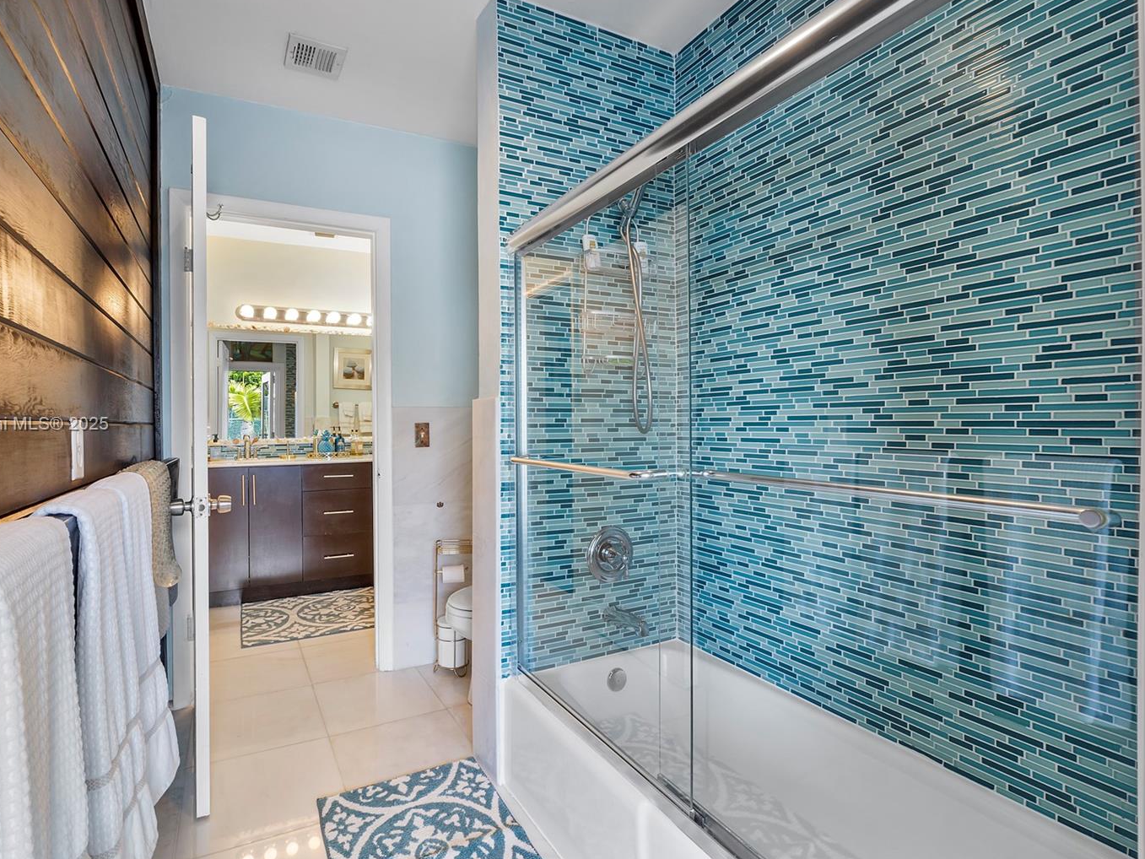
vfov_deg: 74.7
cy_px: 425
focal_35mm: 17
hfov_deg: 90.7
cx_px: 514
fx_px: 562
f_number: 11
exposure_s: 1/3
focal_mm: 10
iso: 160
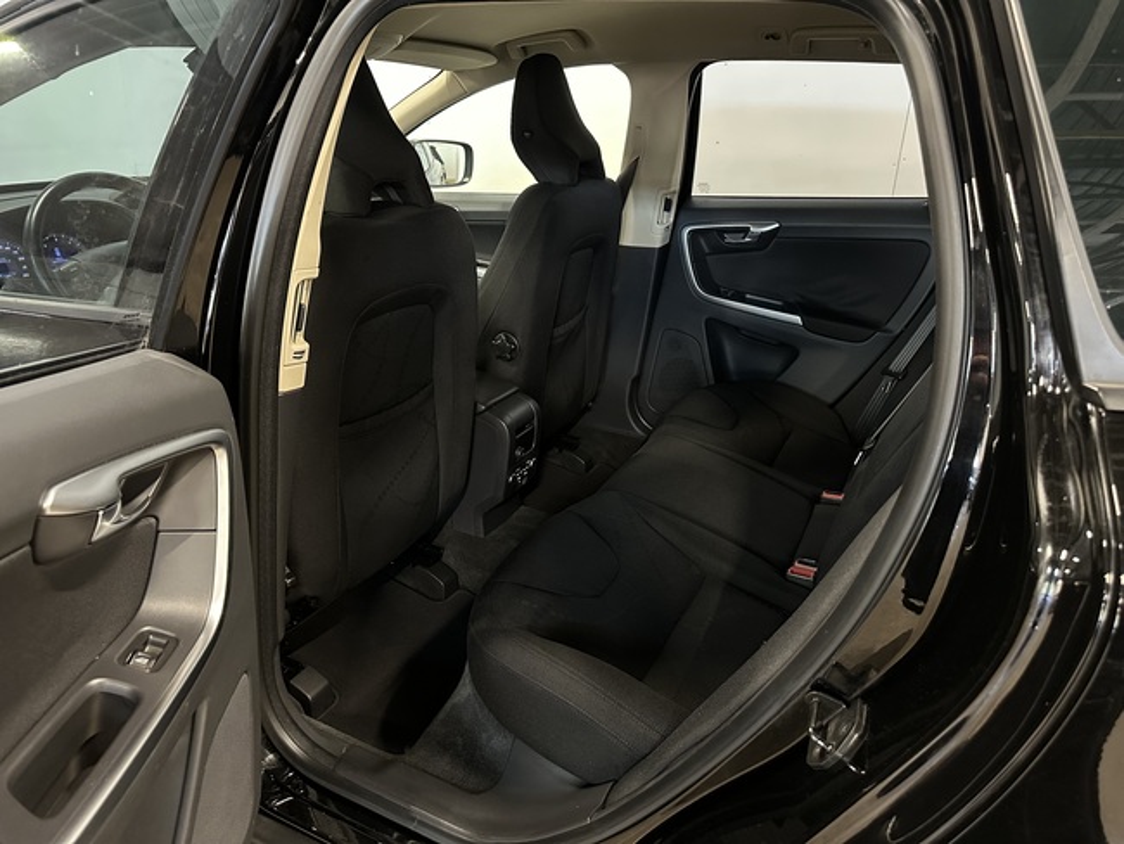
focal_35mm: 24
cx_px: 562
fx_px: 780
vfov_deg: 56.8
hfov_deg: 71.6
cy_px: 422
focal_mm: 6.86
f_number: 1.78
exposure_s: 1/30
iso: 1250
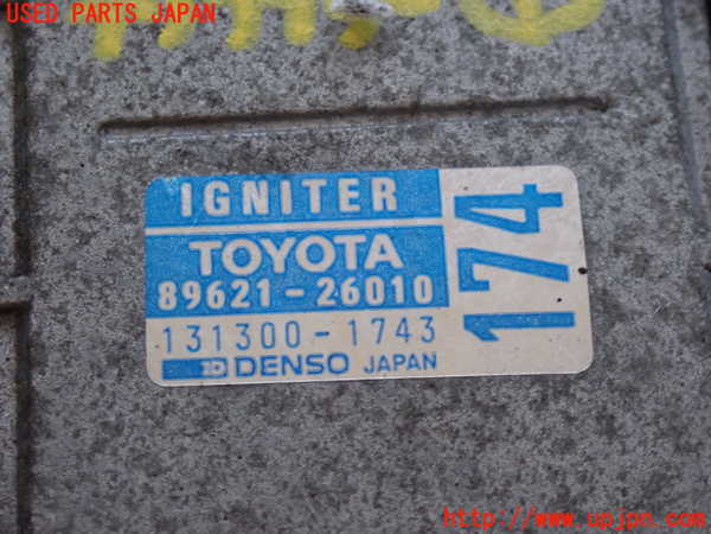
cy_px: 267
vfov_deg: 16.8
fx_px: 1807
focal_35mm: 88
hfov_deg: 22.3
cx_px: 356
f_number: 4.5
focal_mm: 15.66
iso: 1250
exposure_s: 1/20
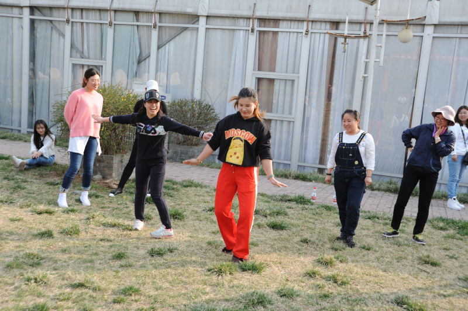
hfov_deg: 48.5
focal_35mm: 40
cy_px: 156
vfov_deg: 33.3
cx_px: 234
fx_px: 520
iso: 200
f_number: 6.3
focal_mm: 40
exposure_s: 1/160
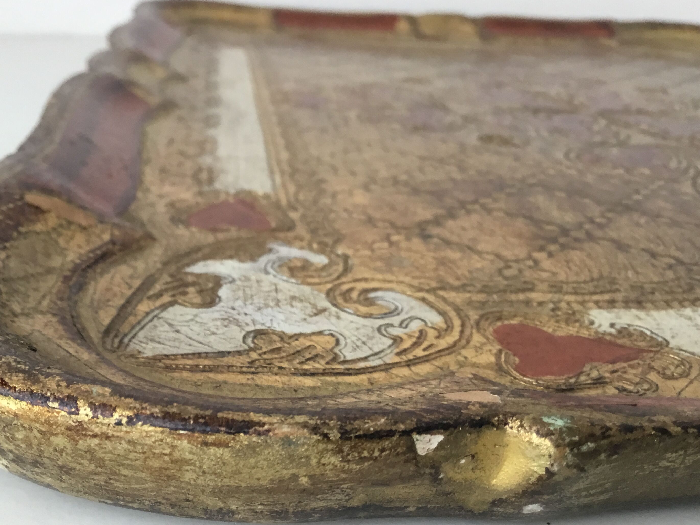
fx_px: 748
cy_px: 295
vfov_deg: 38.6
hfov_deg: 49.9
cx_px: 294
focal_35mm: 37
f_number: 2.4
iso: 80
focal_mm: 3.3
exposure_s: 1/33
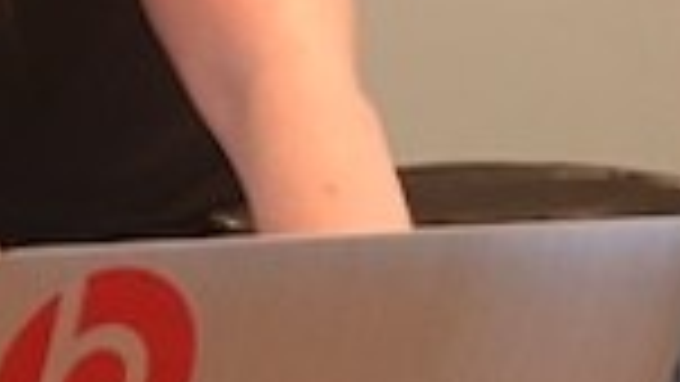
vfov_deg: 9.2
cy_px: 40
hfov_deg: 15.1
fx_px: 2380
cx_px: -315
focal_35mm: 132
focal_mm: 4.15
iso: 200
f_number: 2.2
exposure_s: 1/30
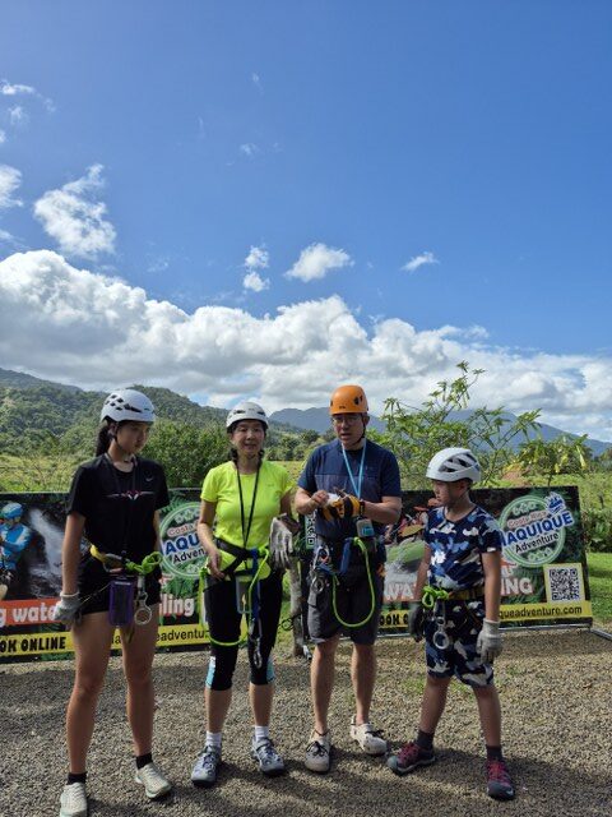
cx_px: 306
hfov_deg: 58.9
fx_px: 542
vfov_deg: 73.9
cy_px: 408
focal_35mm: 23
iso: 25
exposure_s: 1/2208
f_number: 1.8
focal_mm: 5.4
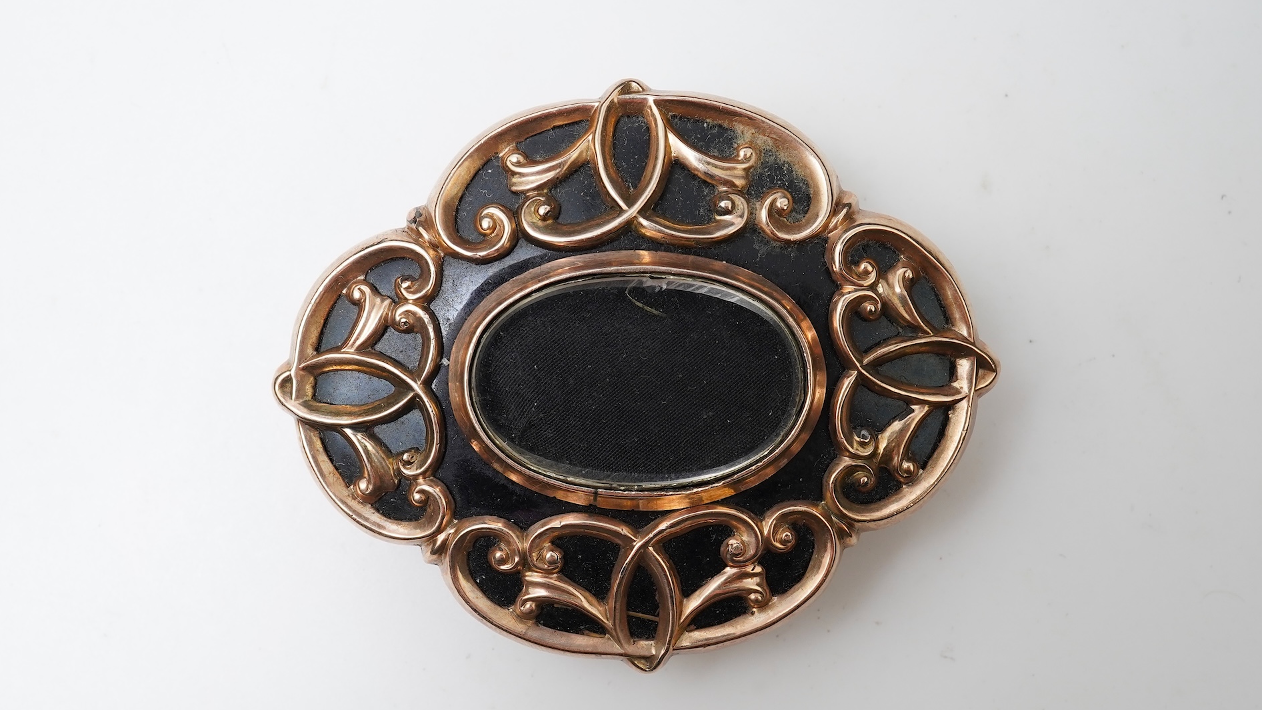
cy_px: 405
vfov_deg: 24.4
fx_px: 1640
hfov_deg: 42.1
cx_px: 646
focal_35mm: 49
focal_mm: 30
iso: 640
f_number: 18
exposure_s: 1/125
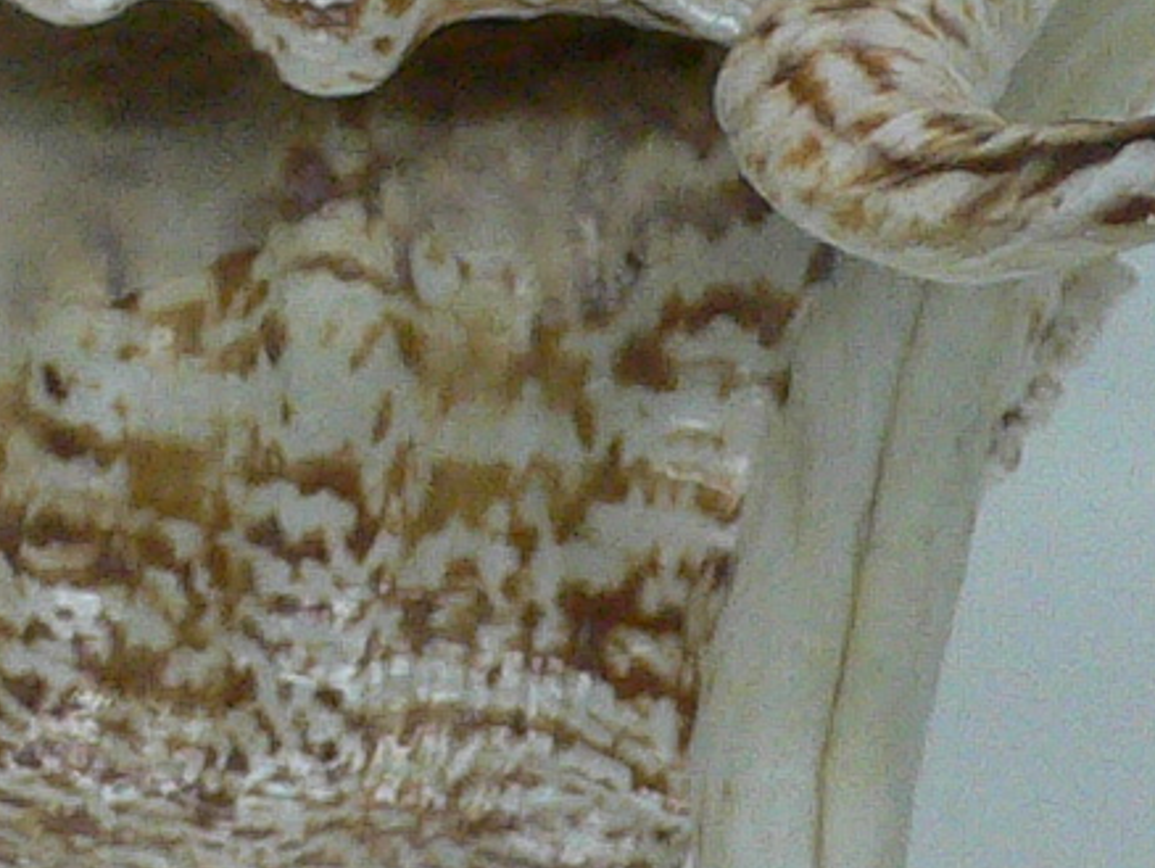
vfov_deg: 8.9
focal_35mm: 161
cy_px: -678
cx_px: 517
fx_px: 5375
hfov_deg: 12.3
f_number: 2.8
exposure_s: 1/60
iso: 200
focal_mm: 4.6
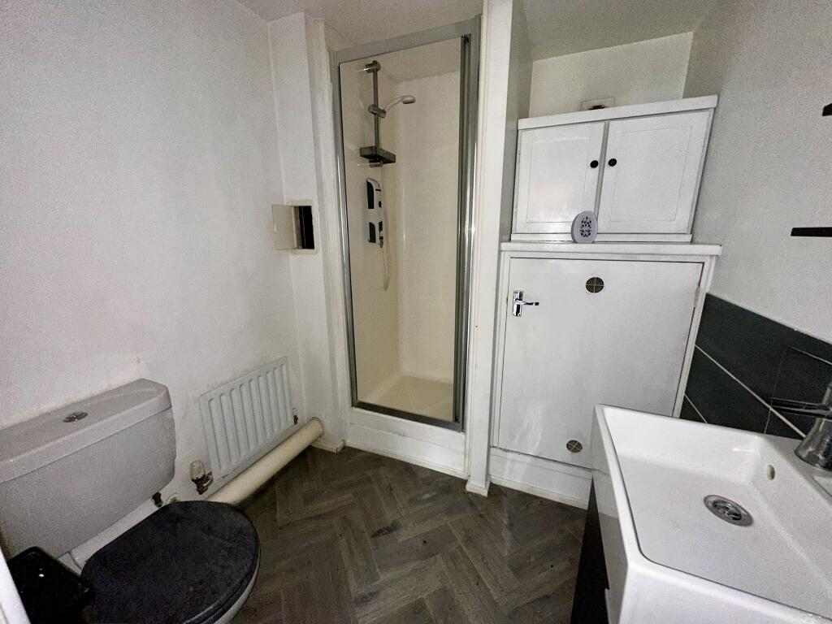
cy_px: 312
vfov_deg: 85.7
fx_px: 336
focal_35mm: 14
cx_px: 416
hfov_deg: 102.1
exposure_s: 1/60
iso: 125
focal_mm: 2.22
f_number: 2.2
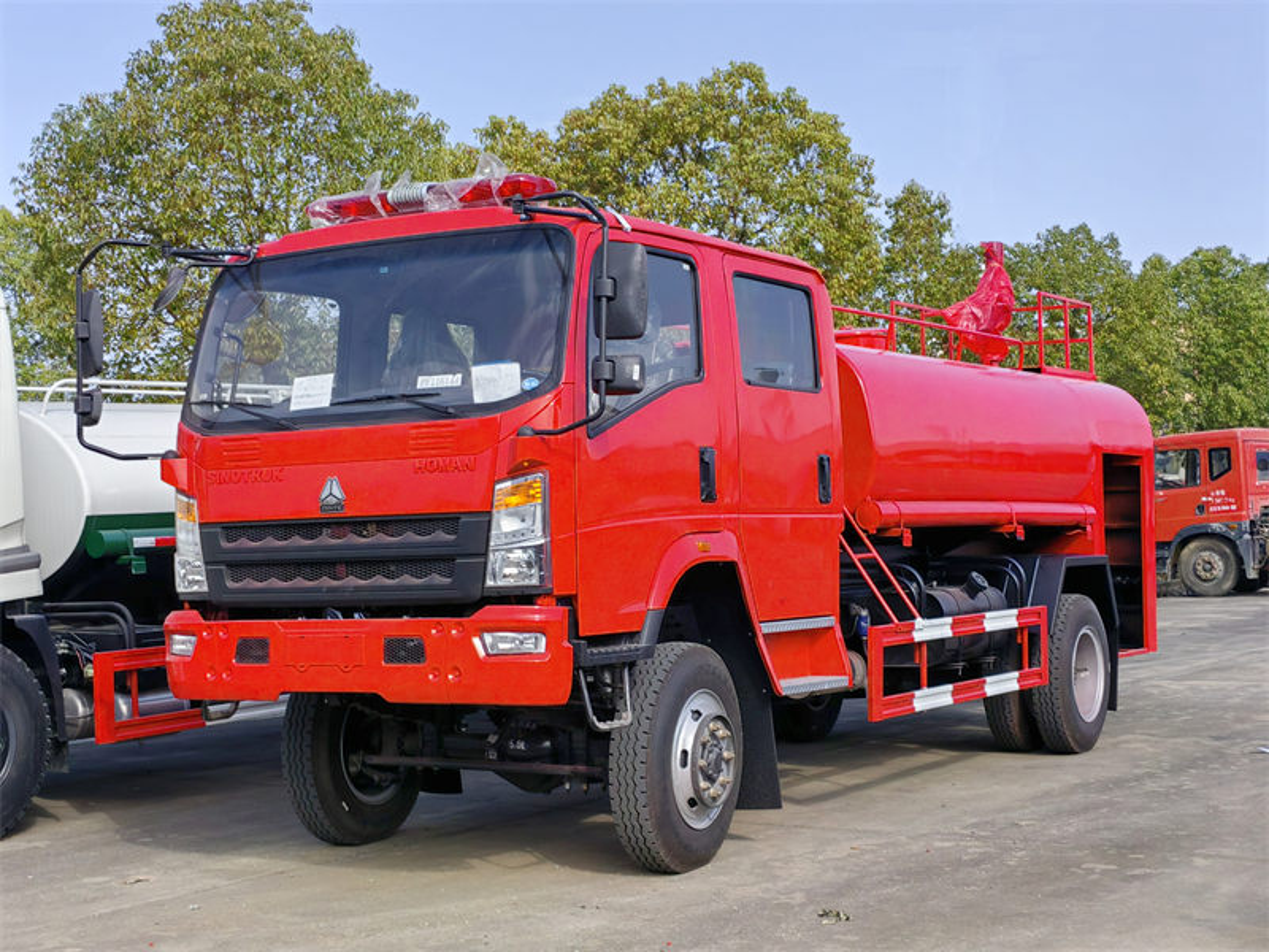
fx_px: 1980
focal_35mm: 54
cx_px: 634
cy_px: 476
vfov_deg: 27.0
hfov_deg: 35.5
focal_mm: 5.52
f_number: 1.9
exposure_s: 1/2283
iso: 80
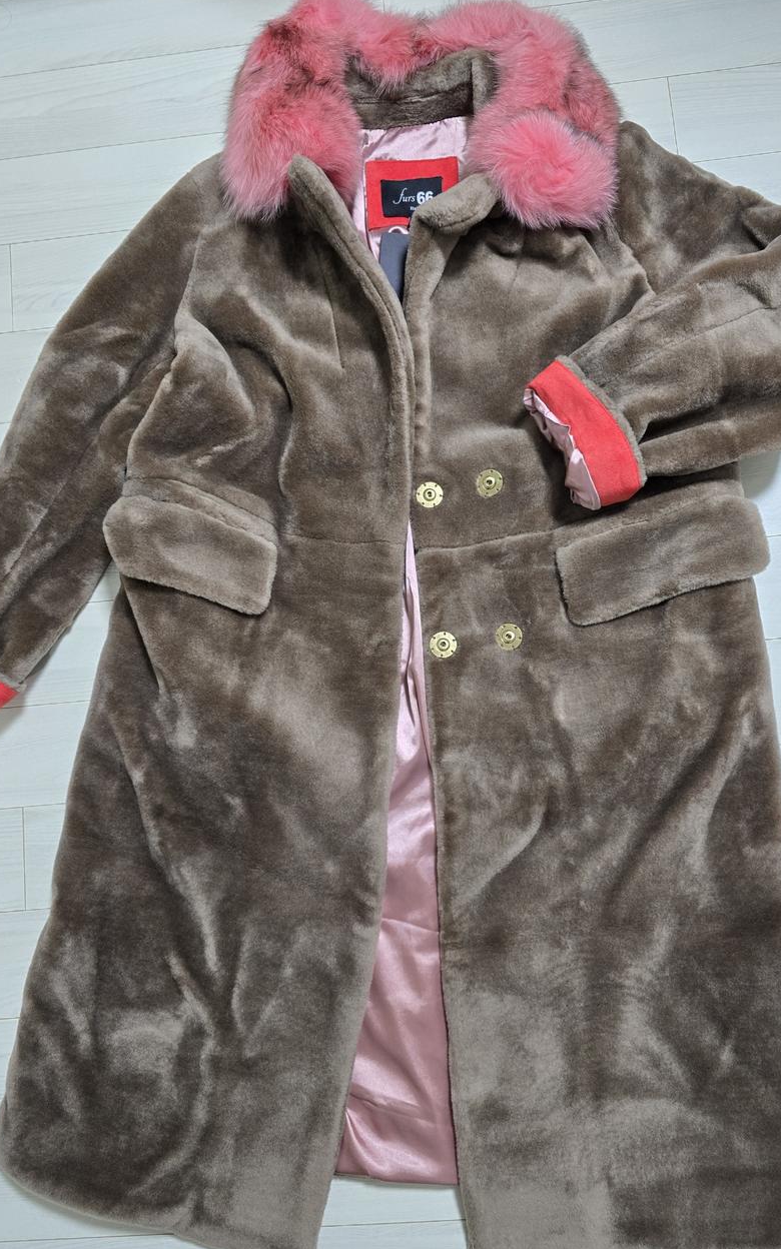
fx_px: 851
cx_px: 405
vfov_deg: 72.5
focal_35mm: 25
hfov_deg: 49.3
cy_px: 628
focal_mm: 6.3
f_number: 1.7
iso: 500
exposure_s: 1/120
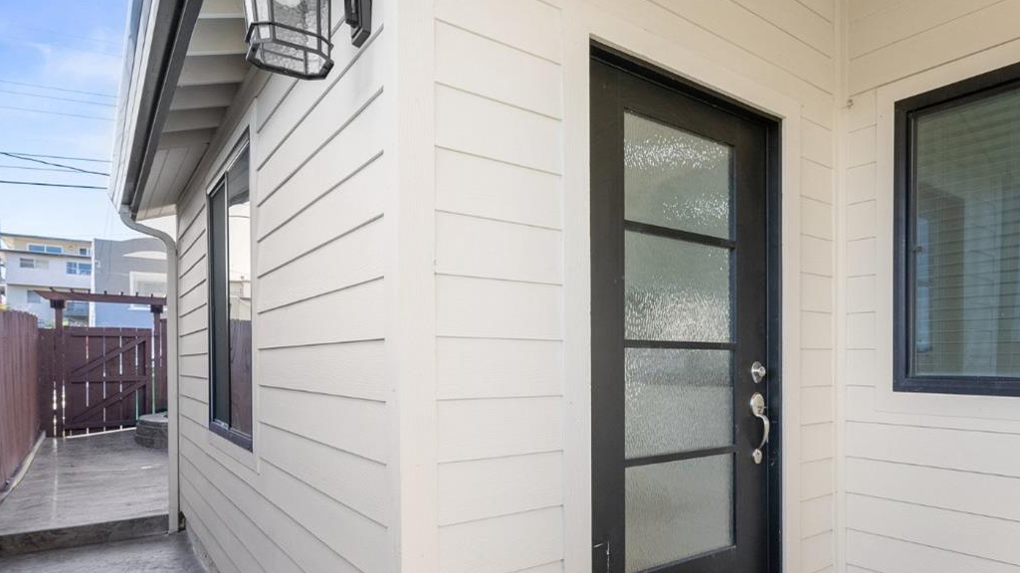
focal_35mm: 23
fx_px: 622
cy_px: 372
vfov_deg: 48.8
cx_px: 740
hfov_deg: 74.2
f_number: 8
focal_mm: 15
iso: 640
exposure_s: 1/320
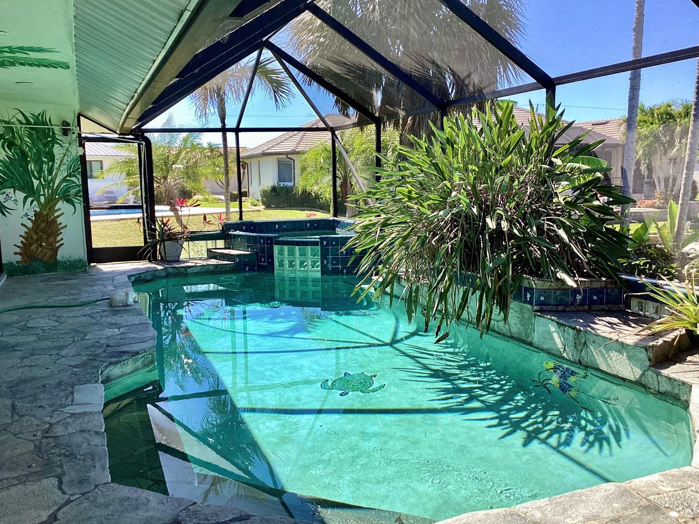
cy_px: 263
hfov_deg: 56.8
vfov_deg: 44.2
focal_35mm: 32
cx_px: 339
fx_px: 646
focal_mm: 3.3
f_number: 2.4
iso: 25
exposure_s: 1/399
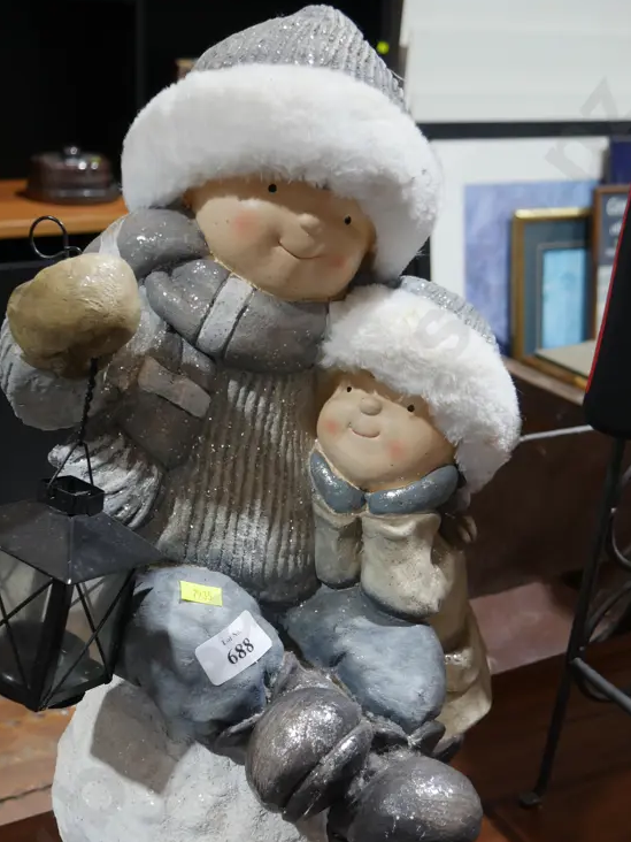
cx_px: 270
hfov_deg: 34.3
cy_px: 564
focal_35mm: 42
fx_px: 1021
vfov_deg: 44.1
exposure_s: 1/60
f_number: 3.6
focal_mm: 15
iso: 320
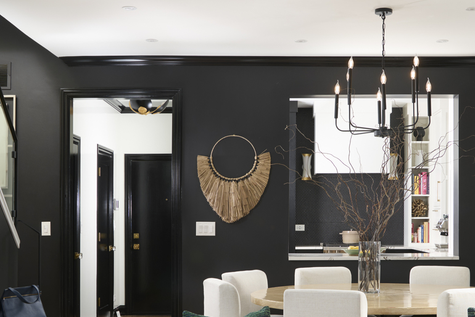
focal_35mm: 63
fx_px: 832
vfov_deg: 21.4
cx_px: 296
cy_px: 237
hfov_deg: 31.7
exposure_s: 1/200
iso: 250
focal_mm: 30
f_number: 7.1
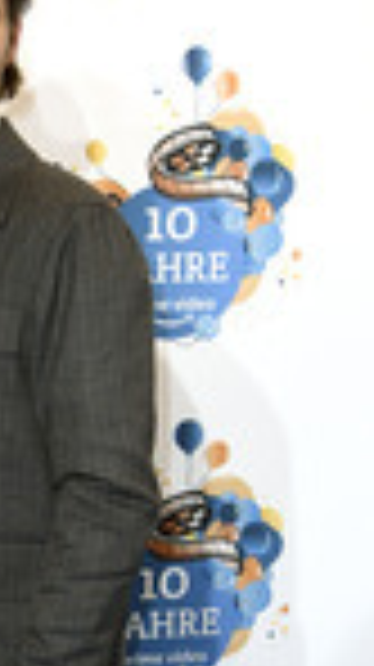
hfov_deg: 12.1
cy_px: 711
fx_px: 1696
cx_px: -158
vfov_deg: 21.2
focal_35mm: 96
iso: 1000
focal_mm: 34
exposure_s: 1/125
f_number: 5
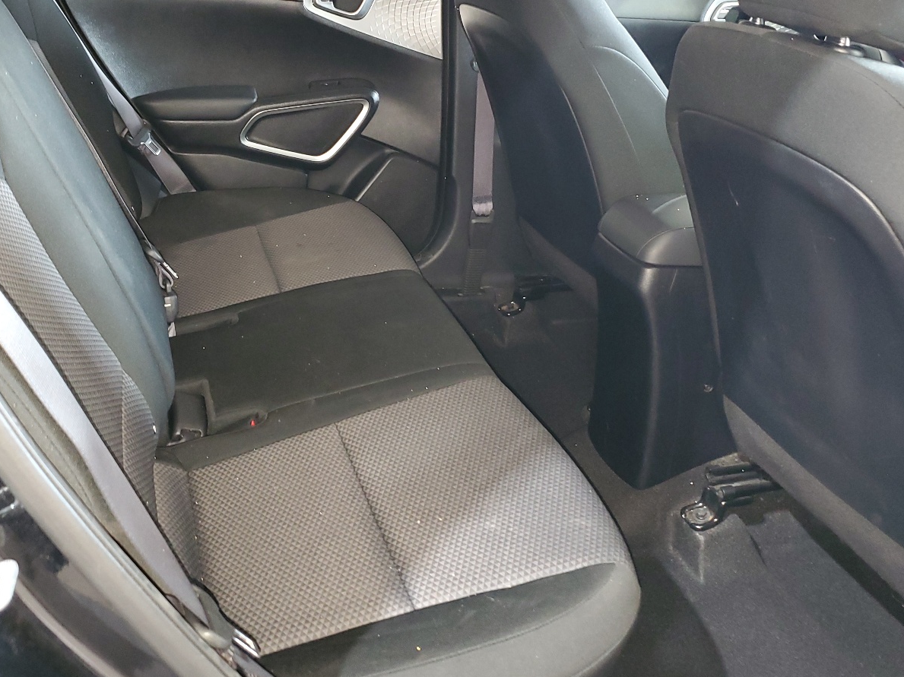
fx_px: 914
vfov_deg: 40.4
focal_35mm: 35
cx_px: 375
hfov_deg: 52.4
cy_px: 249
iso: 189
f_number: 1.5
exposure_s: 1/10
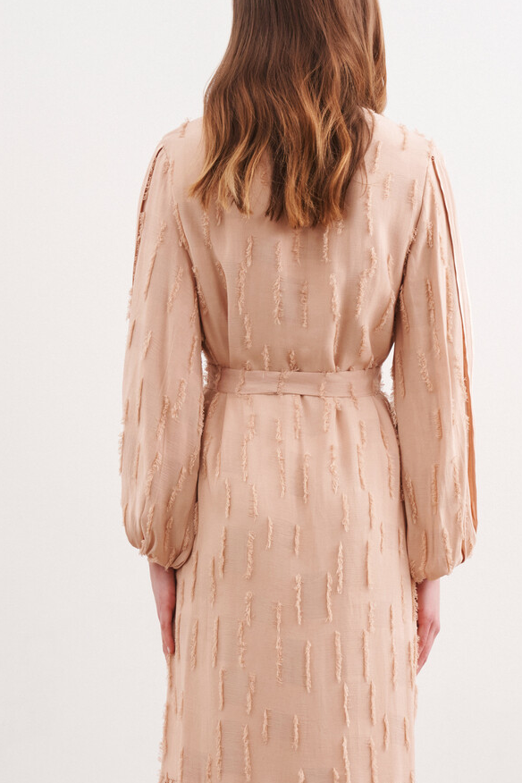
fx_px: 2458
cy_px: 543
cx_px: 304
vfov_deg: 18.0
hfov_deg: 12.1
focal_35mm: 113
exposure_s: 1/160
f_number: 11
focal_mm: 55
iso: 400
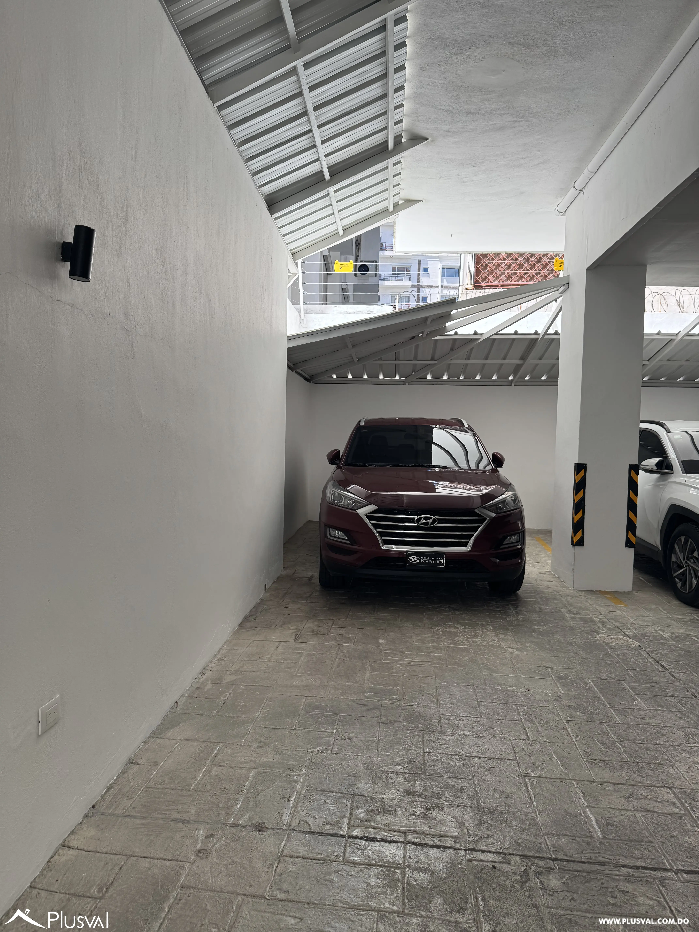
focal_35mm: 24
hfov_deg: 56.8
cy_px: 466
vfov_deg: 71.6
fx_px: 646
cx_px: 350
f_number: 1.78
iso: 80
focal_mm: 6.76
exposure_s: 1/460
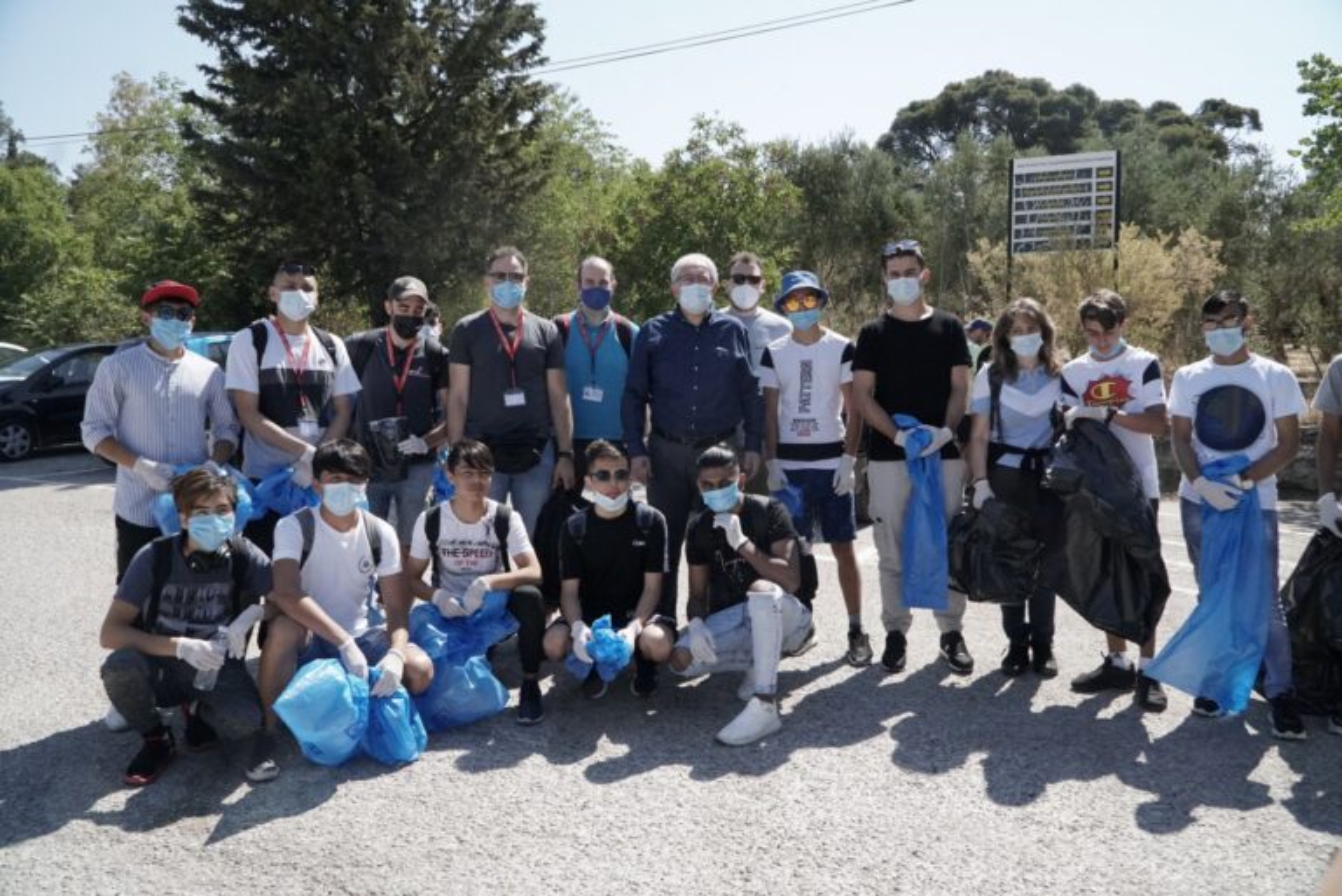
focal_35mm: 27
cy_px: 448
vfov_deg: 48.0
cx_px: 671
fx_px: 1007
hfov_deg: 67.4
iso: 2500
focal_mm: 18
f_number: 8
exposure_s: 1/4000
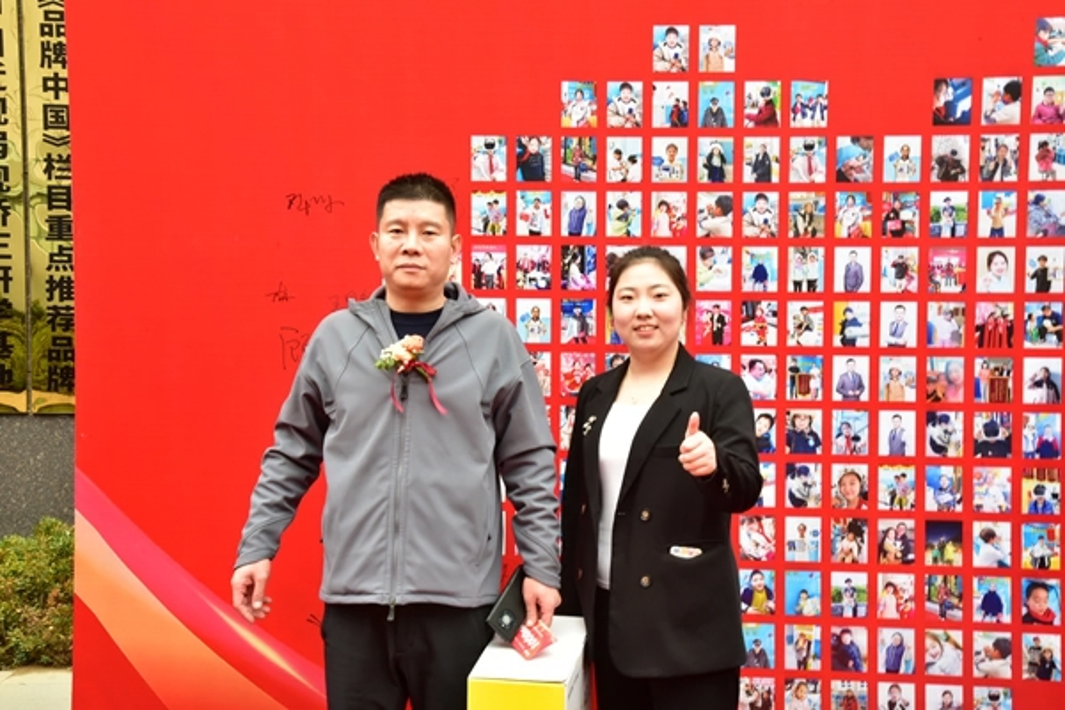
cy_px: 355
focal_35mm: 50
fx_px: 1479
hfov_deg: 39.6
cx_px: 532
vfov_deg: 27.0
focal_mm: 50
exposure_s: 1/25
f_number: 16
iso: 900
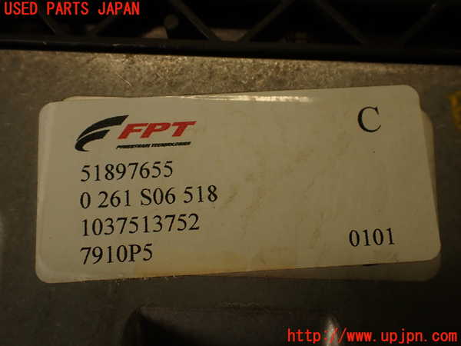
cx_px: 230
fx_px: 426
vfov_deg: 44.2
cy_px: 173
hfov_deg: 56.8
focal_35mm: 32
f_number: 2.4
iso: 100
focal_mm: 5.79
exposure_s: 1/100
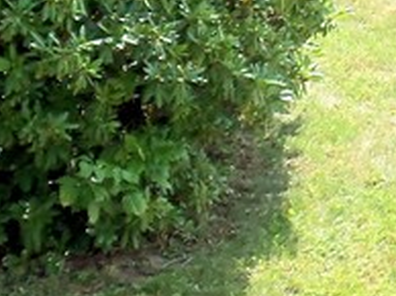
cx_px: 782
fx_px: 2902
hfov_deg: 7.5
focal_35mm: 254
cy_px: -312
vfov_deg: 5.7
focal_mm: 8.7
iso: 64
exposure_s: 1/400
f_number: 3.8
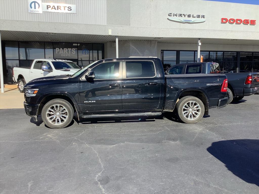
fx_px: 232
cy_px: 97
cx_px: 130
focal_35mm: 31
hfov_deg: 58.4
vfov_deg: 45.4
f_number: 2.4
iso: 25
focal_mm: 3.3
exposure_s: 1/981
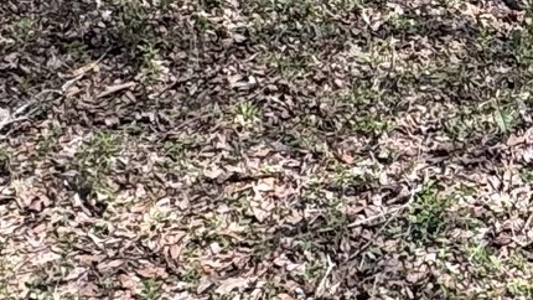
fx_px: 1541
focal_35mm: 109
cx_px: 849
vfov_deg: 11.0
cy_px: -9
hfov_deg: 17.3
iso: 40
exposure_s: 1/501
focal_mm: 2.22
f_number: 2.2
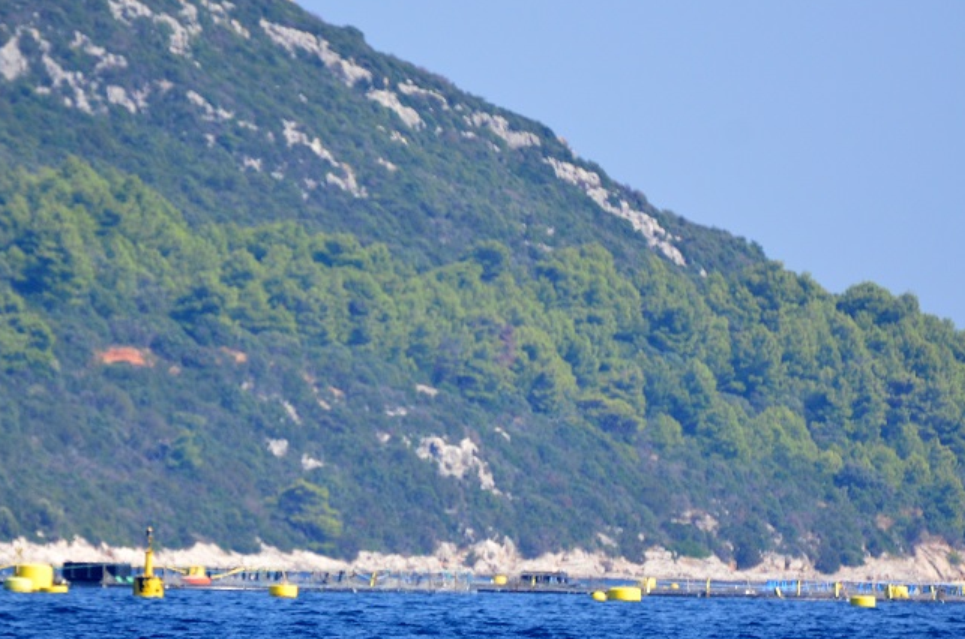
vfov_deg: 2.0
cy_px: 455
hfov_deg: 3.0
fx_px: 18700
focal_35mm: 699
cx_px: 409
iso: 400
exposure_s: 1/1250
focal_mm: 300
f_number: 5.6
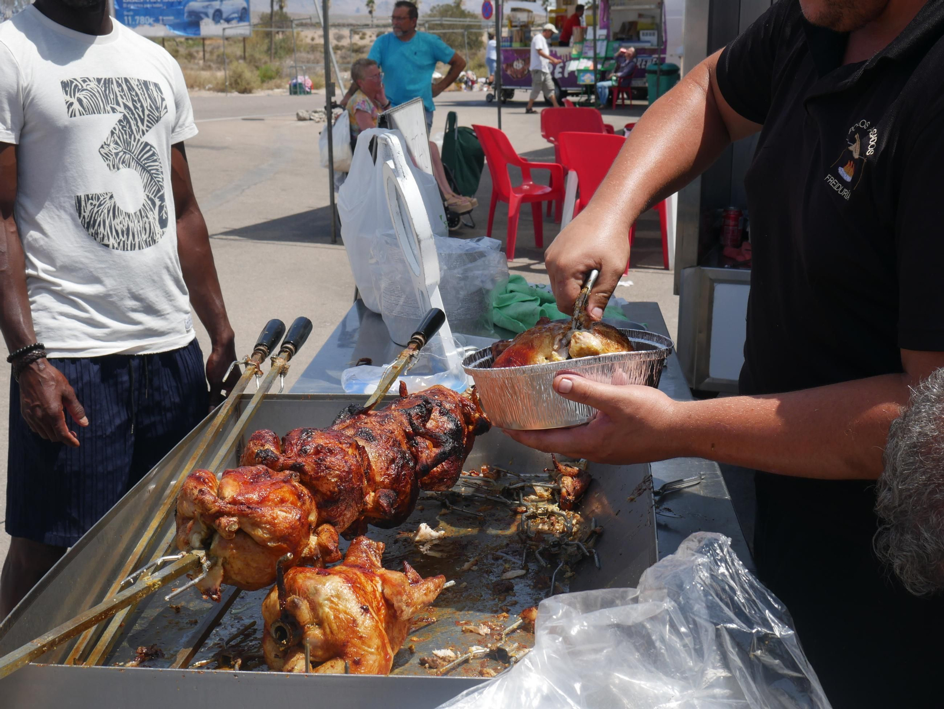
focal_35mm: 50
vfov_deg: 29.1
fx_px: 1364
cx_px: 472
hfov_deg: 38.2
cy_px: 354
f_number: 10
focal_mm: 25
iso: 200
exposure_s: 1/320
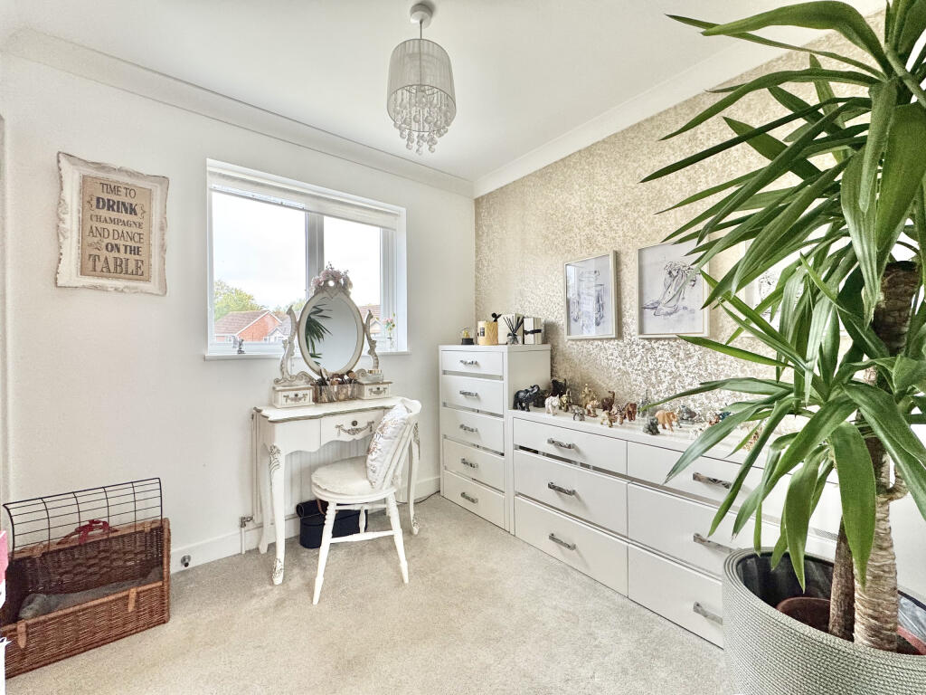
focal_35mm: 14
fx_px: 375
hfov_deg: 102.1
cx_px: 463
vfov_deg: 85.7
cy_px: 348
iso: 160
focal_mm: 2.22
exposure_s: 1/50
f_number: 2.2
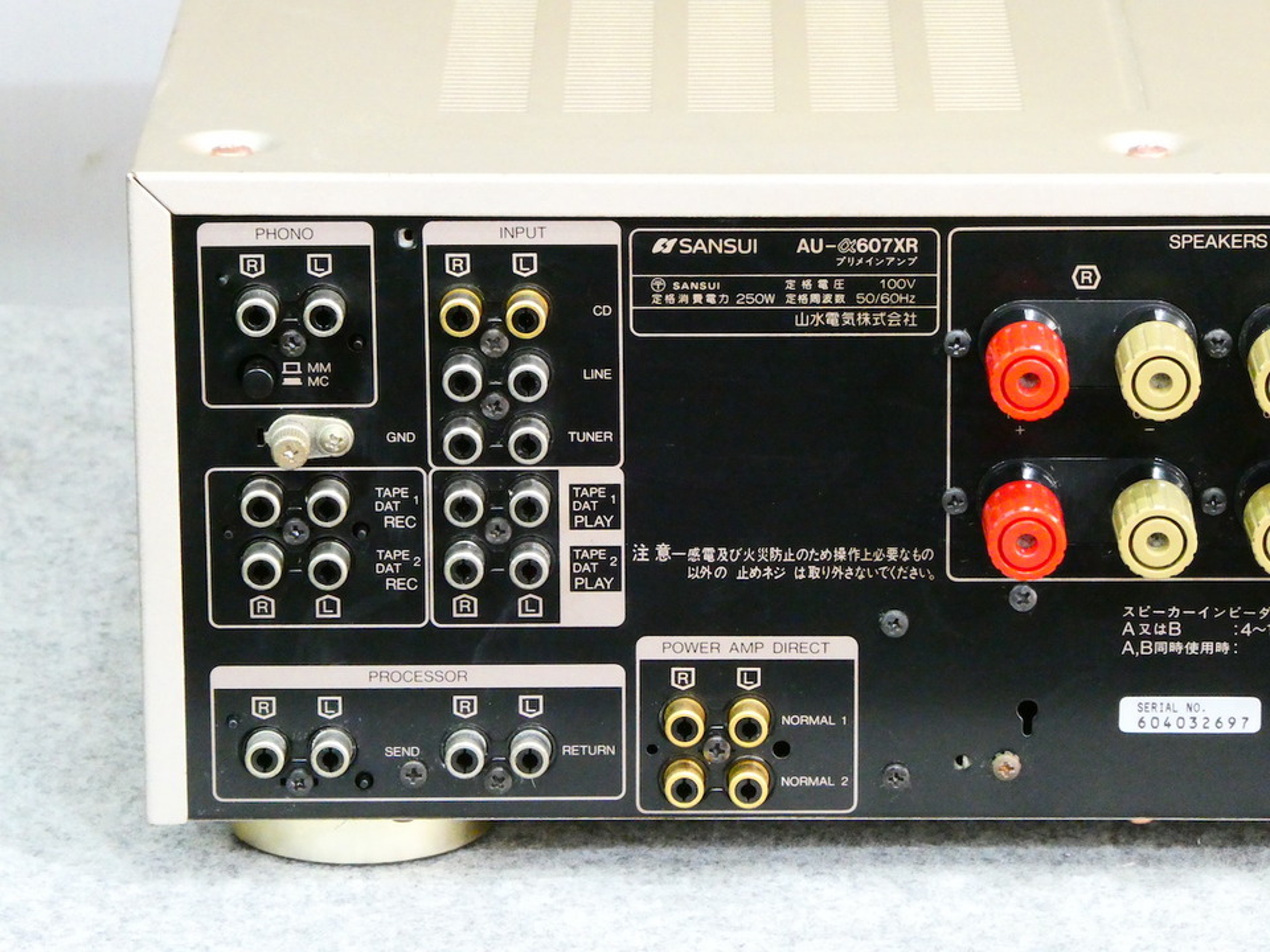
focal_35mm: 172
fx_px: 6310
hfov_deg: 11.5
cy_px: 476
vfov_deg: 8.6
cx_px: 635
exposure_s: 1/25
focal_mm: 30.9
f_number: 5.6
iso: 1600
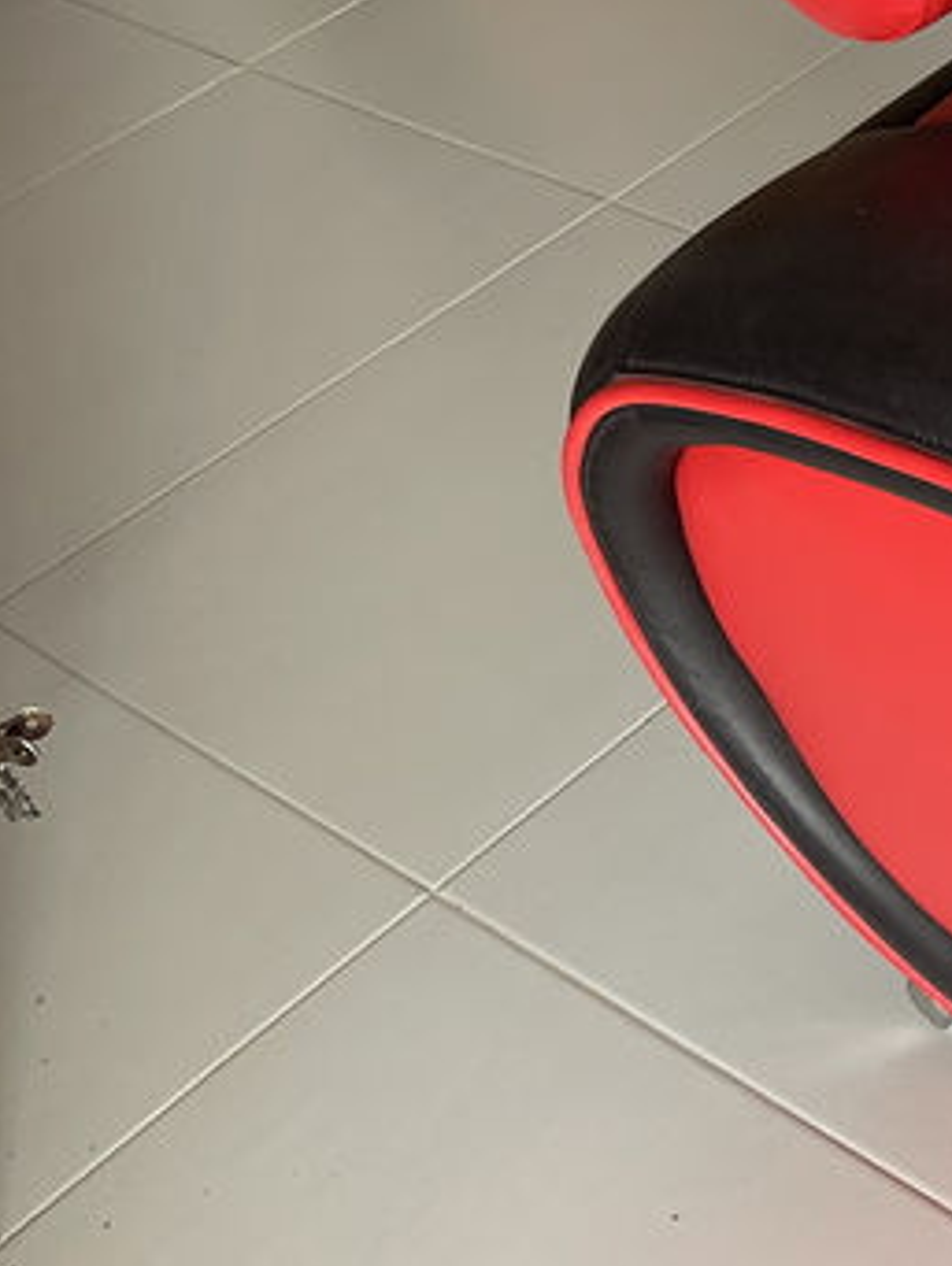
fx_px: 2783
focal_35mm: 76
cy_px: 315
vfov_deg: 25.3
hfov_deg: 16.4
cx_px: 1700
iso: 125
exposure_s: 1/121
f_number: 1.6
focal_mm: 5.1
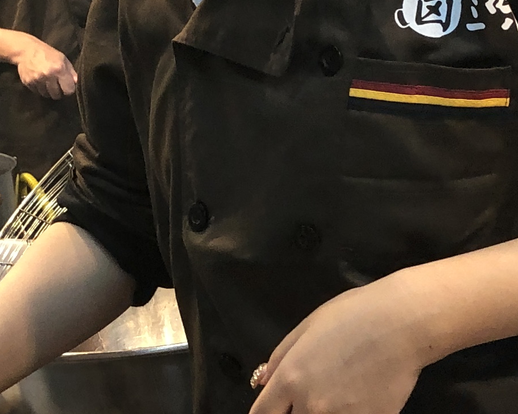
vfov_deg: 12.7
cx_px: 231
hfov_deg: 15.9
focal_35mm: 121
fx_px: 1855
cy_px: 266
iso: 40
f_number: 1.8
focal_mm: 4
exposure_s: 1/25
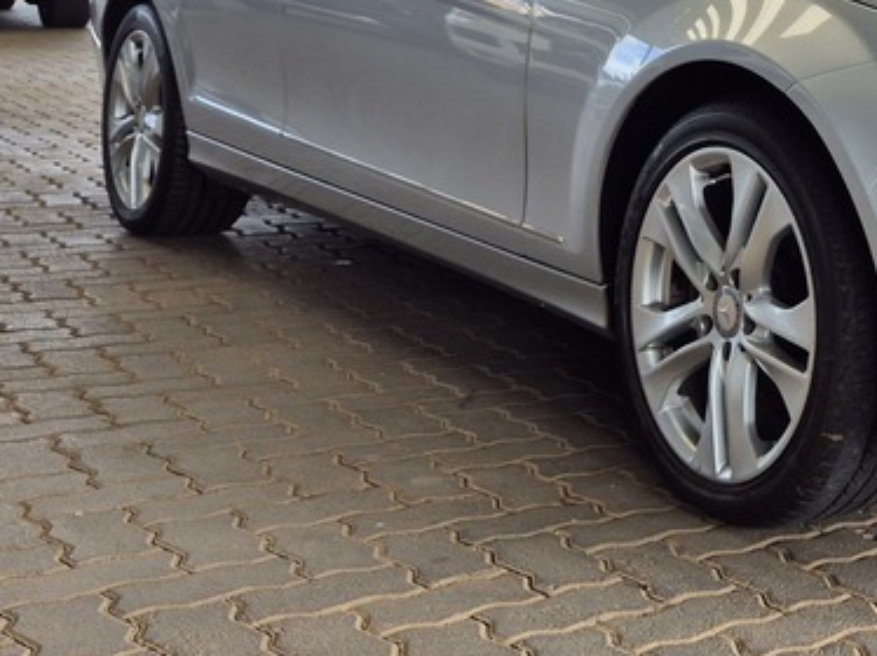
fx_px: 1595
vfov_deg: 22.7
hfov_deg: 27.5
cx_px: 1022
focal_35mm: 63
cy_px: 63
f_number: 1.8
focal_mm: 5.4
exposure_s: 1/564
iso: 25
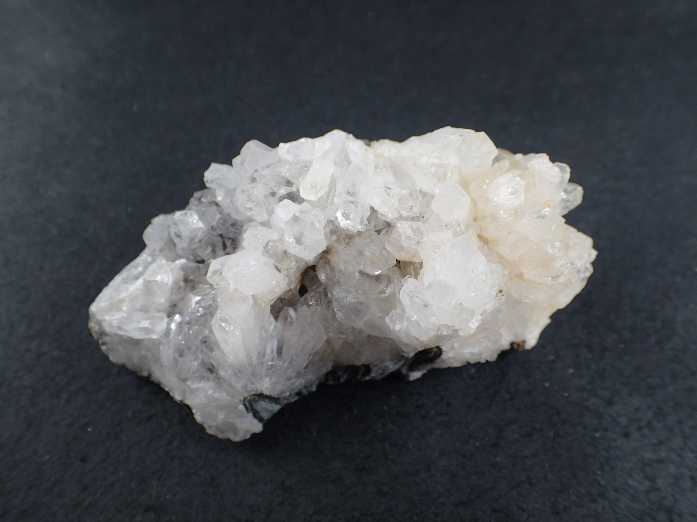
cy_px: 261
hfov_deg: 56.8
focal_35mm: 32
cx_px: 348
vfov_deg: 44.2
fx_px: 644
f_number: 2.4
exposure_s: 1/200
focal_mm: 5.87
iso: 100
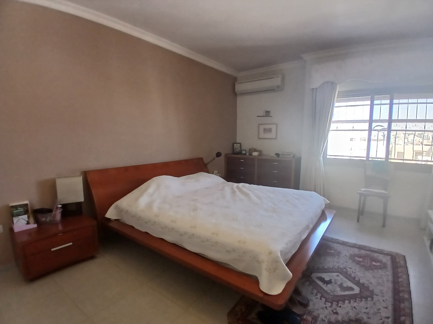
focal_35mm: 17
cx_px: 216
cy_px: 162
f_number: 2.2
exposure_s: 1/33.3
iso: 100
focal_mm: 1.4
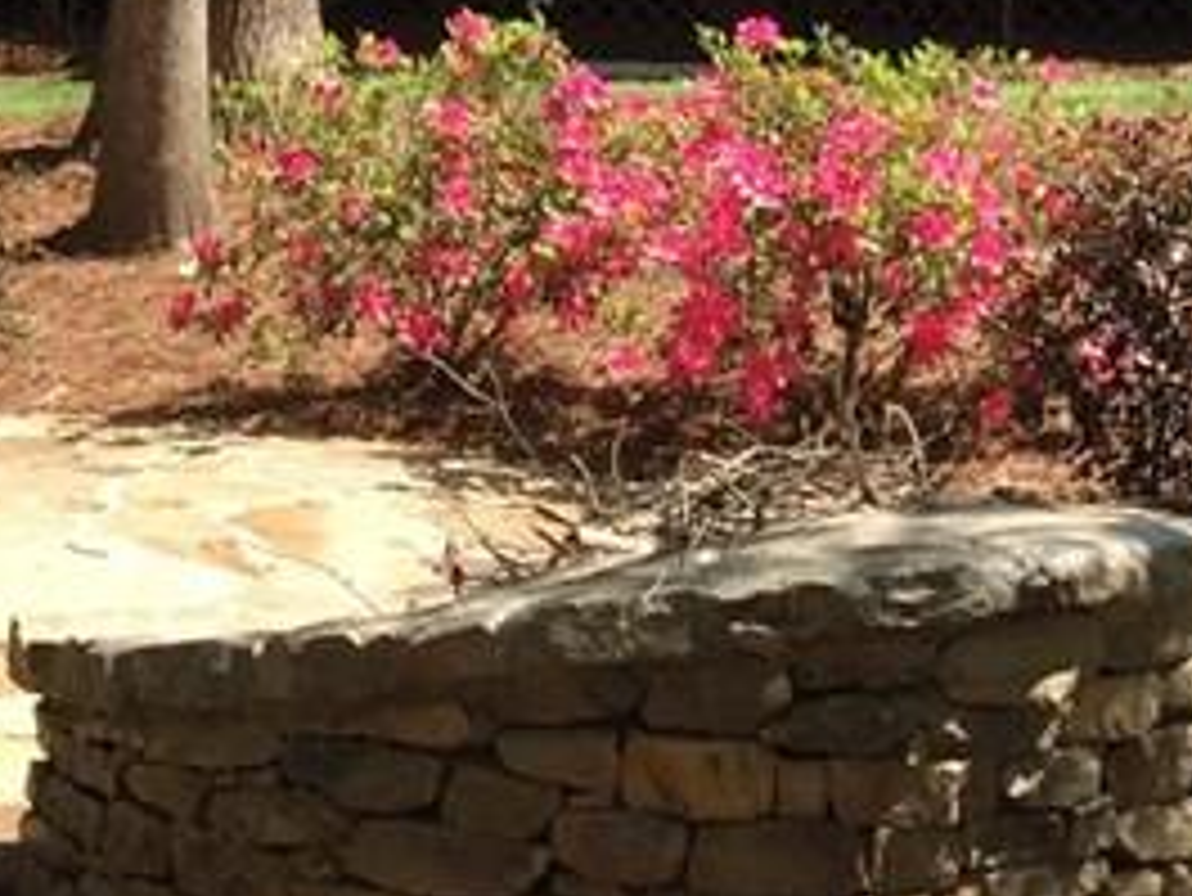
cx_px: 324
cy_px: -351
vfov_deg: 12.7
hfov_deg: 17.5
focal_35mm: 112
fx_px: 3858
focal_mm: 4.15
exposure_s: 1/746
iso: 32
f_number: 2.2
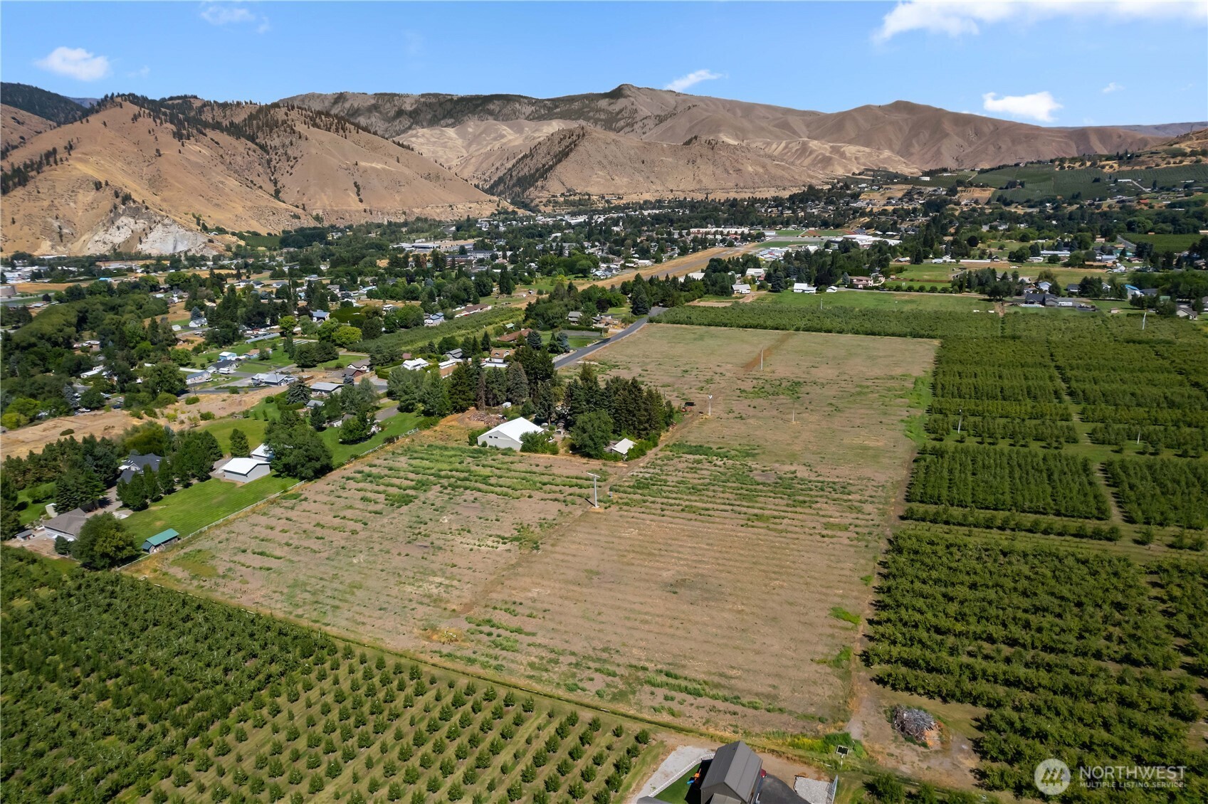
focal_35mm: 22
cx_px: 604
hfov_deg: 78.6
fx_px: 738
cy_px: 402
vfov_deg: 57.2
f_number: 2.8
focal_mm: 8.38
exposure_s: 1/8000
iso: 100
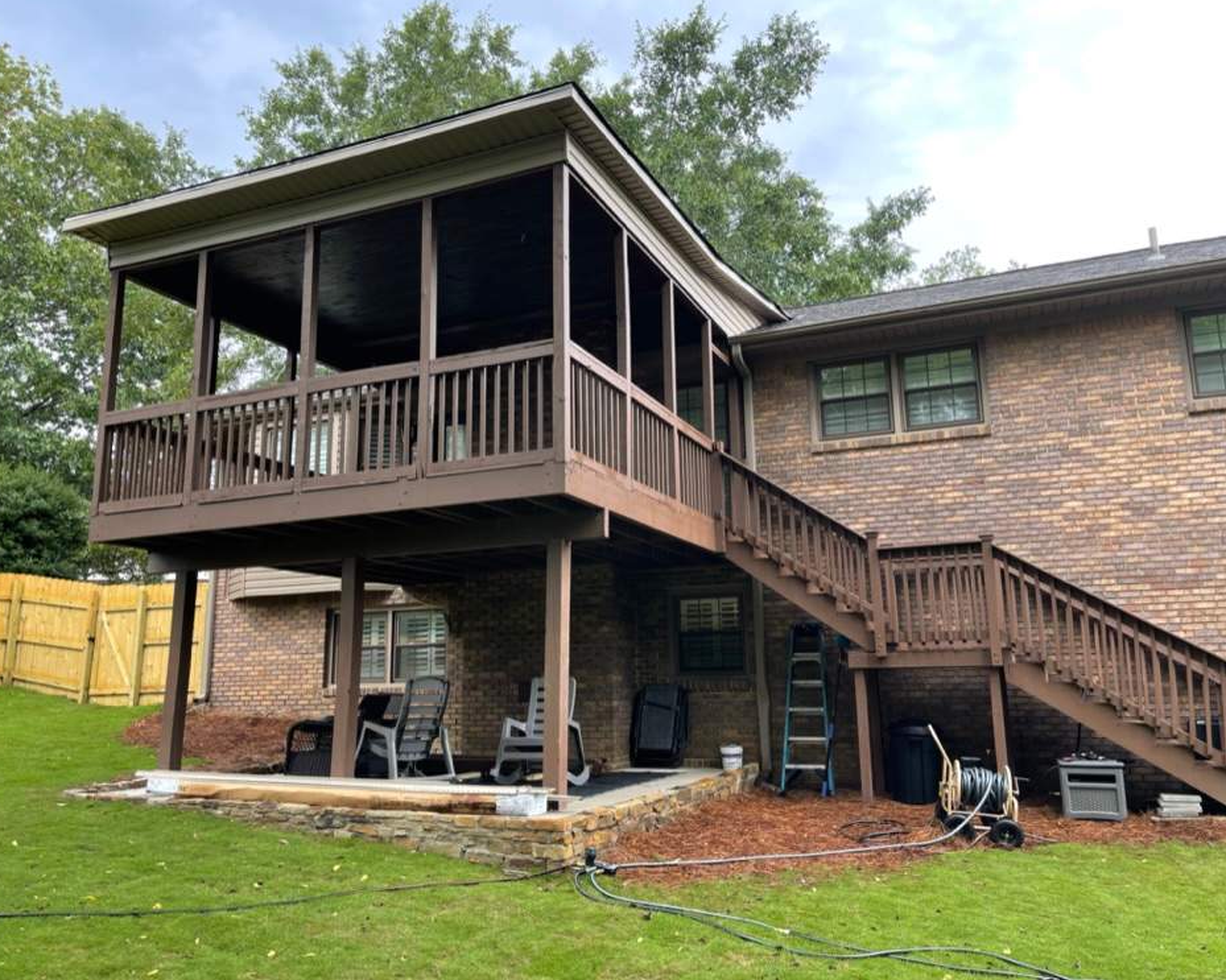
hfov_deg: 62.2
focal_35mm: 28
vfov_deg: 51.5
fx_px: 1016
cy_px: 474
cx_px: 616
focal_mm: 5.1
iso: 32
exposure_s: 1/265
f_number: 1.6
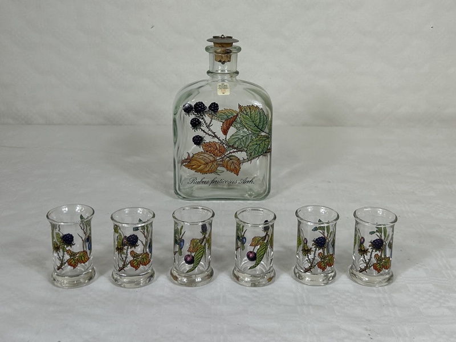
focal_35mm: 26
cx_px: 228
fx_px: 343
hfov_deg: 67.3
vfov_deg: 53.1
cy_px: 171
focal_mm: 5.7
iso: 32
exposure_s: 1/114
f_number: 1.5
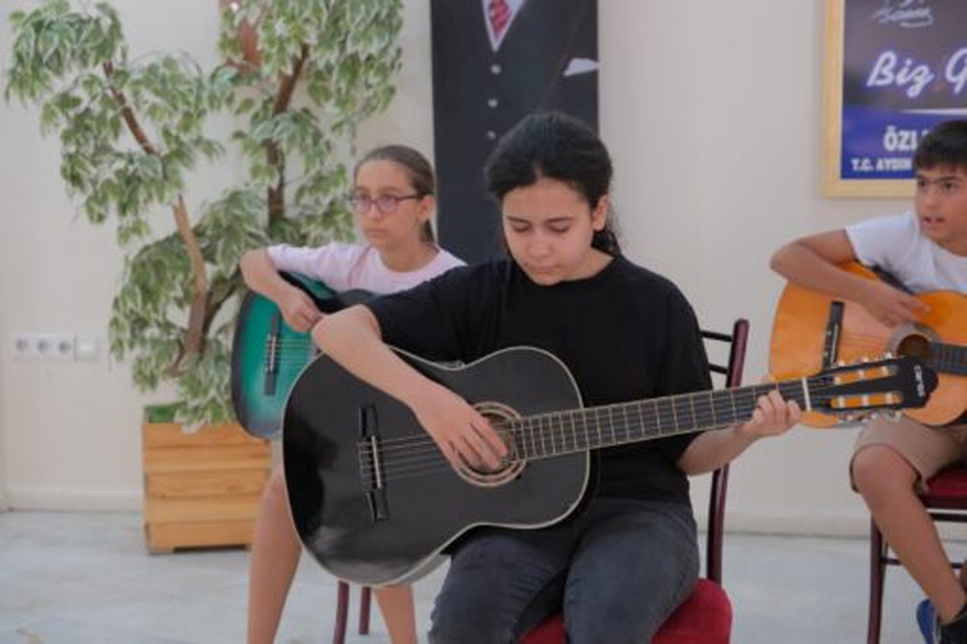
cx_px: 484
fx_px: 1772
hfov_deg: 30.5
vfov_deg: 20.6
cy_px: 322
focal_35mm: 66
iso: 5000
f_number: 3.2
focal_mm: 44.1
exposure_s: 1/160
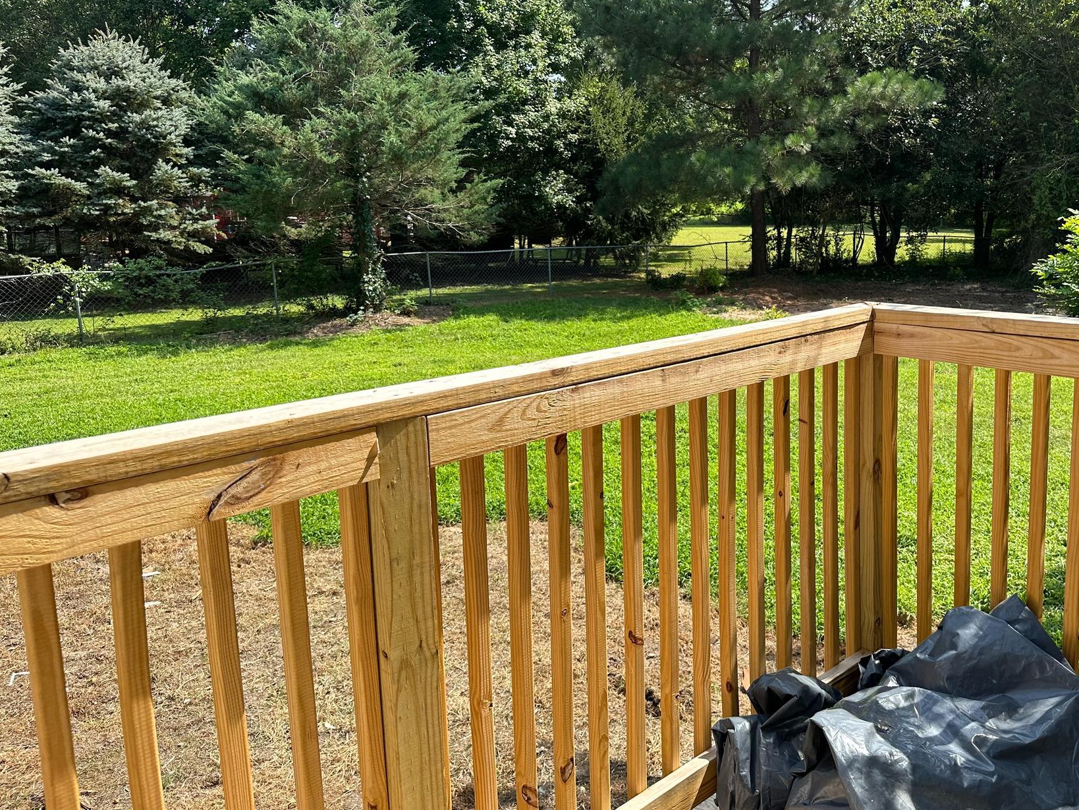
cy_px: 364
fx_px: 935
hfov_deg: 59.2
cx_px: 673
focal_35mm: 30
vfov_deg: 46.7
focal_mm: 6.86
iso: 80
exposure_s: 1/1587
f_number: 1.78
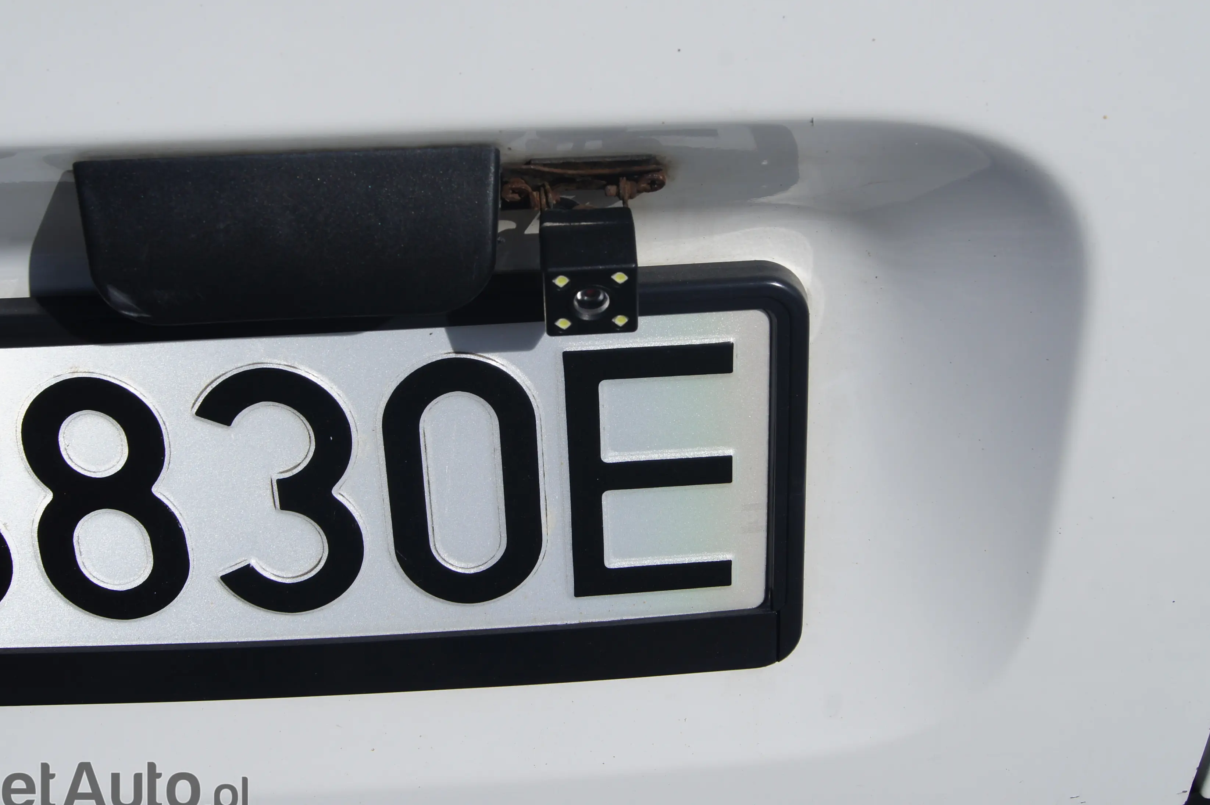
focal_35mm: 49
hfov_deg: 40.4
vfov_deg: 27.5
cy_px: 358
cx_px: 594
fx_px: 1646
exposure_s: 1/320
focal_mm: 28
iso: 100
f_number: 13
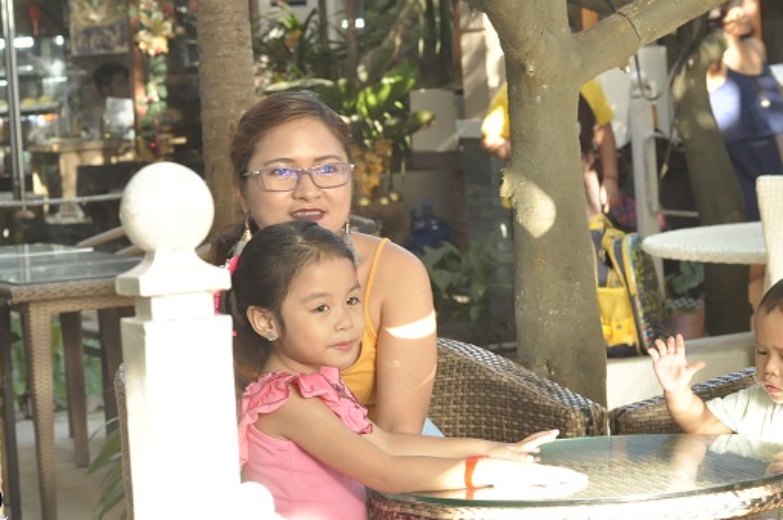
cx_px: 334
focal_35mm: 118
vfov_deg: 11.6
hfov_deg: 17.4
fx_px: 2562
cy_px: 201
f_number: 6.3
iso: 800
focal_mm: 50
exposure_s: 1/50
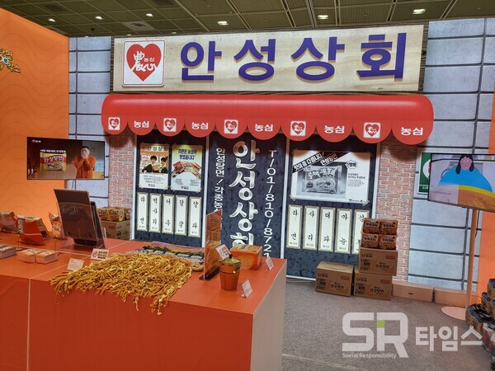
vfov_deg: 53.1
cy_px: 186
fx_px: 372
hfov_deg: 67.3
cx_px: 248
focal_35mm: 26
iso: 100
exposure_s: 1/120
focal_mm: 4.25
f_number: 1.8
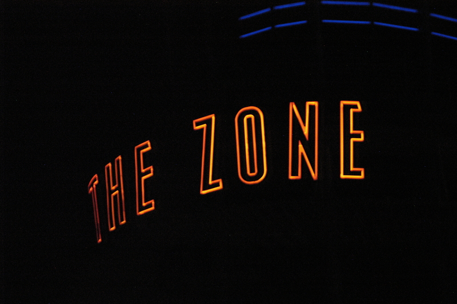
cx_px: 228
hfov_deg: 28.1
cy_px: 152
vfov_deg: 18.9
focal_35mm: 72
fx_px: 913
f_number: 3.5
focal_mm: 48
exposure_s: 1/1000
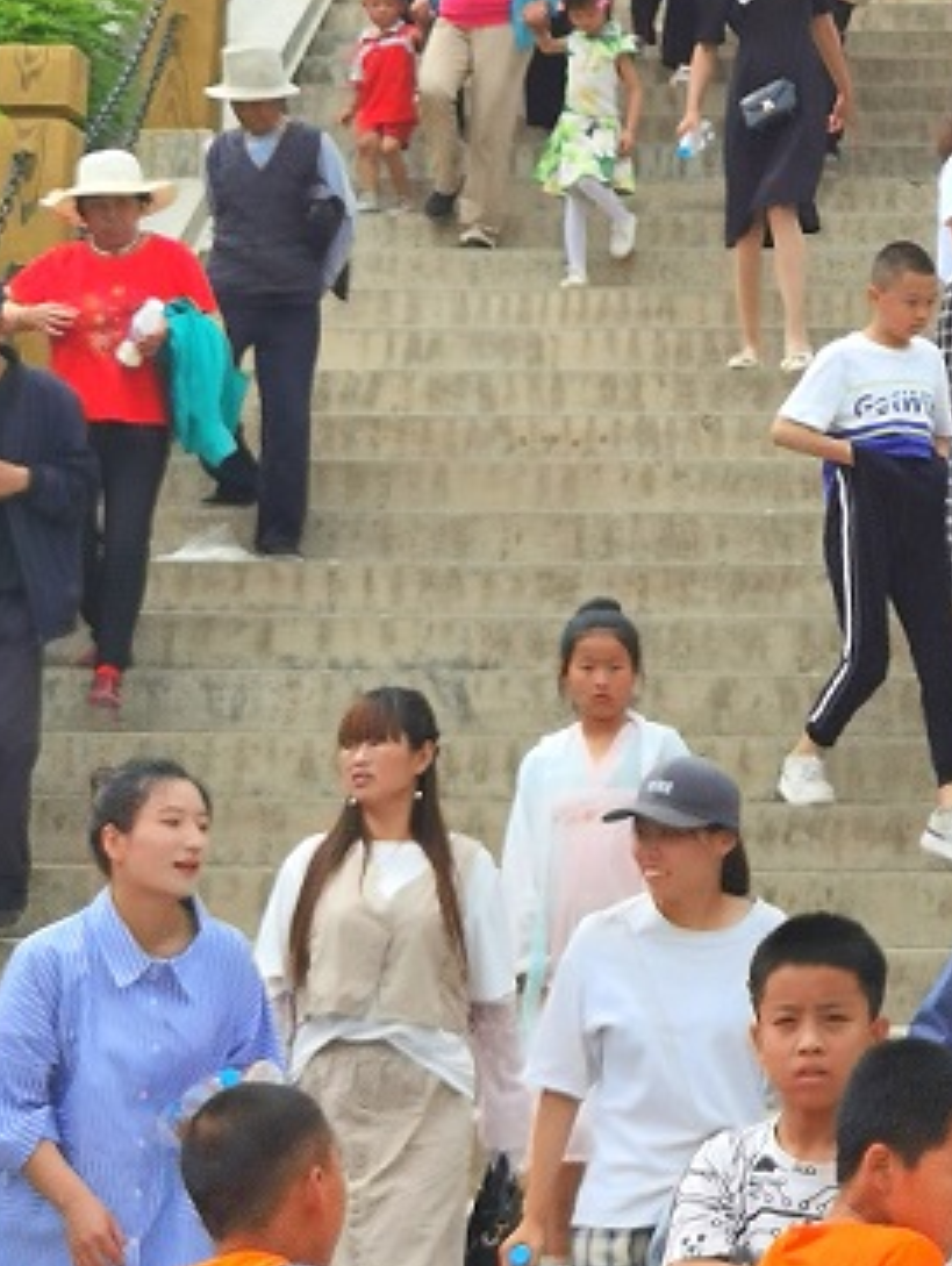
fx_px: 3807
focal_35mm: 104
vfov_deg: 18.2
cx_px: 1086
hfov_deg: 13.9
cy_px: -101
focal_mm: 6.71
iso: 50
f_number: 1.9
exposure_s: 1/4630
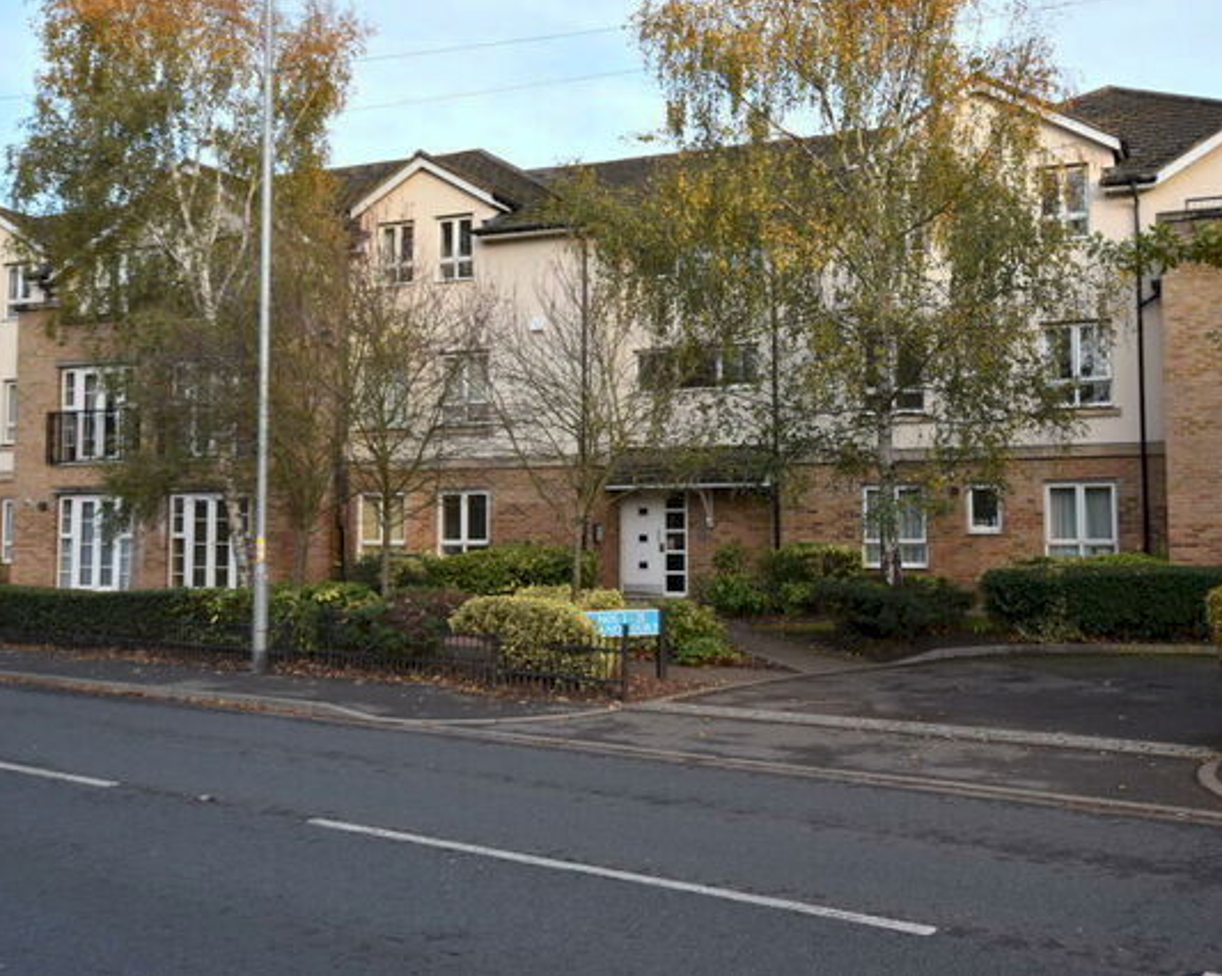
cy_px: 443
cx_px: 674
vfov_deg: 40.1
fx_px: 1338
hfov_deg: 49.0
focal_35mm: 37
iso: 180
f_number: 5
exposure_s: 1/200
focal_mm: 20
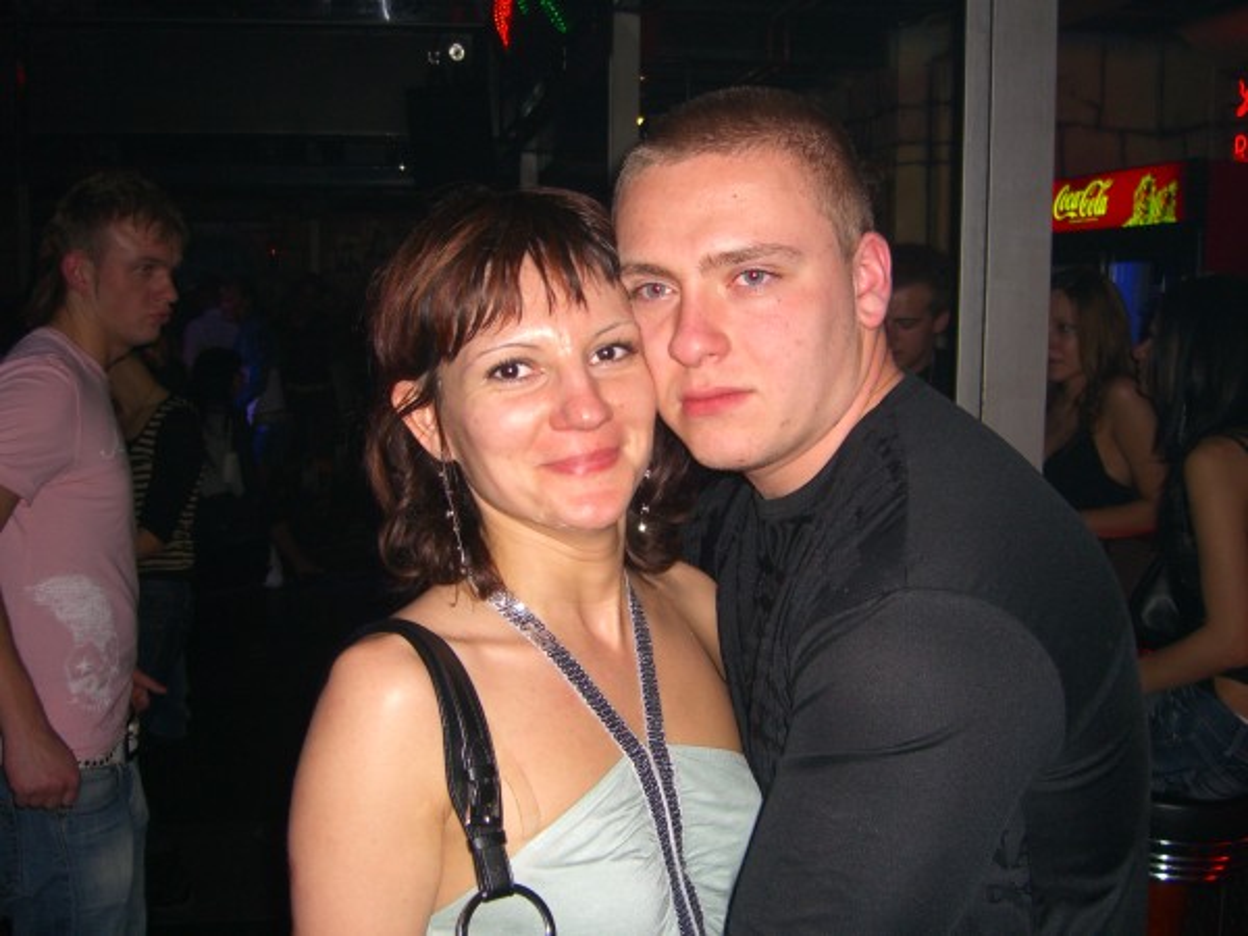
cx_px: 624
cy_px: 468
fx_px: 1370
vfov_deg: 37.7
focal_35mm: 38
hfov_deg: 49.0
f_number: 2.8
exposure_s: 1/60
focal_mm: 7.9
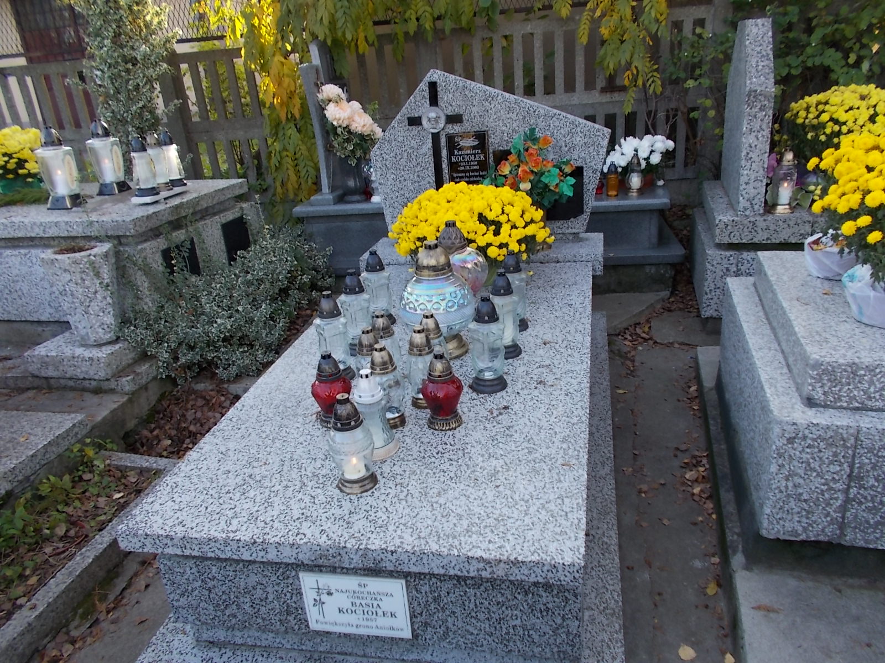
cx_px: 442
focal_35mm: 26
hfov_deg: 67.3
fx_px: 665
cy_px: 332
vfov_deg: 53.1
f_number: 3.2
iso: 80
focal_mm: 4.6
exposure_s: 1/80
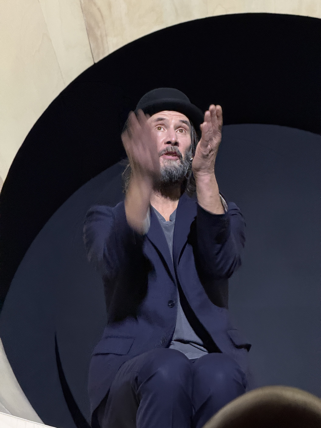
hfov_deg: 12.3
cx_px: 160
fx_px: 1484
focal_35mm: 120
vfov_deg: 16.4
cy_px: 214
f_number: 2.8
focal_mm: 15.66
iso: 1250
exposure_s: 1/40
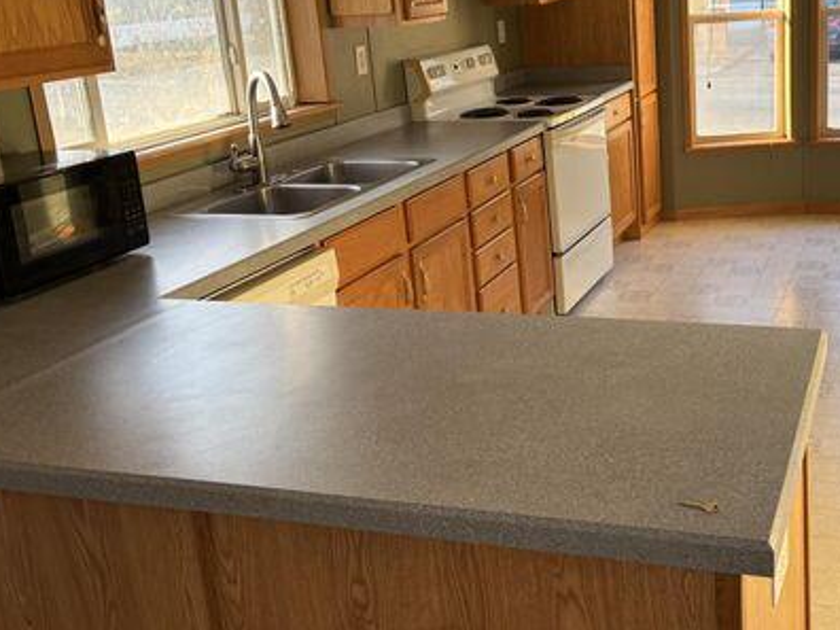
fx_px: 1019
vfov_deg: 34.0
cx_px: 615
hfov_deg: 43.6
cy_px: 210
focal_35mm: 42
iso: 50
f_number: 1.6
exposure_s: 1/121
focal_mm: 5.96
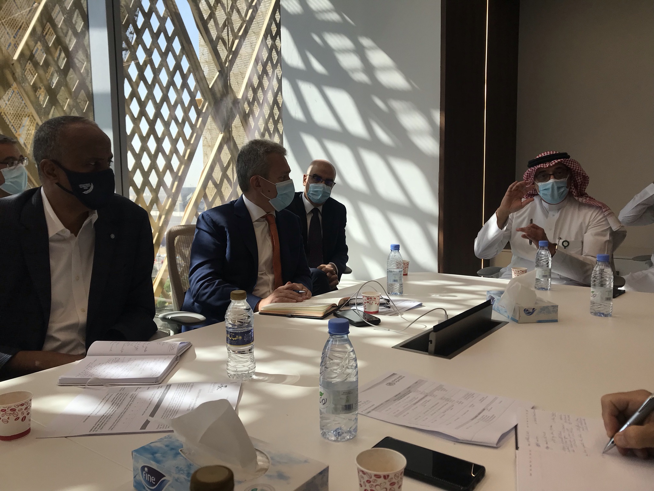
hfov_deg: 63.4
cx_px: 327
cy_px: 246
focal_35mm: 28
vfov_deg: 49.7
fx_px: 529
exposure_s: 1/643
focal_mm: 3.99
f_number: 1.8
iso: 20
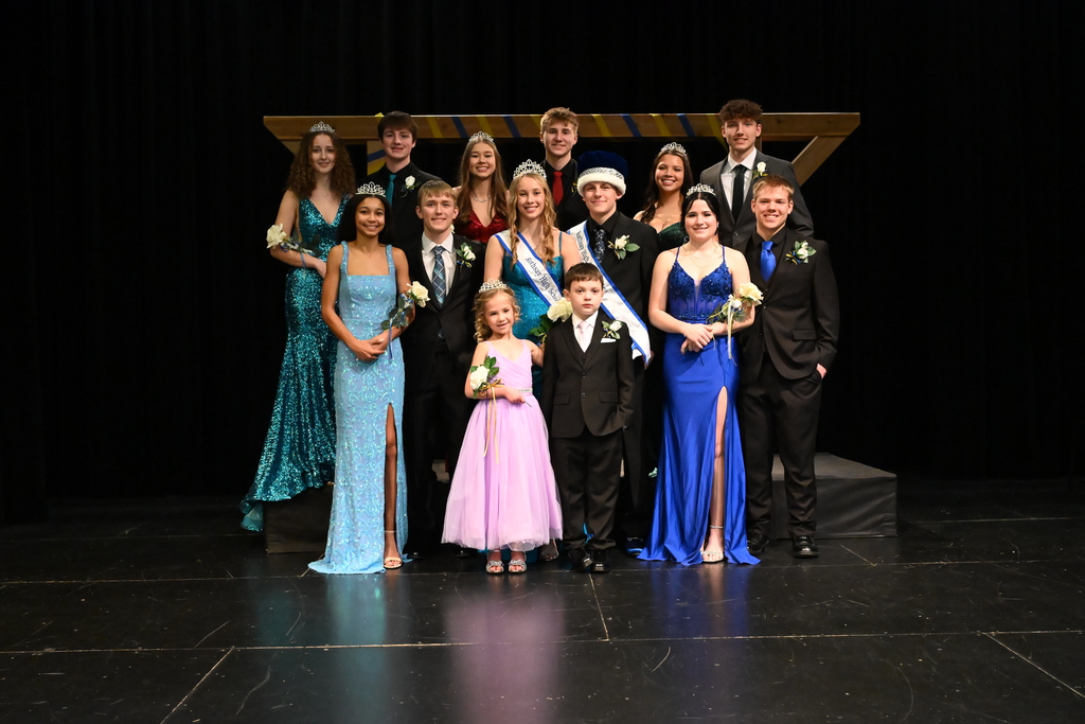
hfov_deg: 49.5
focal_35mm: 39
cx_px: 542
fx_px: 1176
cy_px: 362
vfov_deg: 34.2
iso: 12800
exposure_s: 1/200
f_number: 7.1
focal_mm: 39
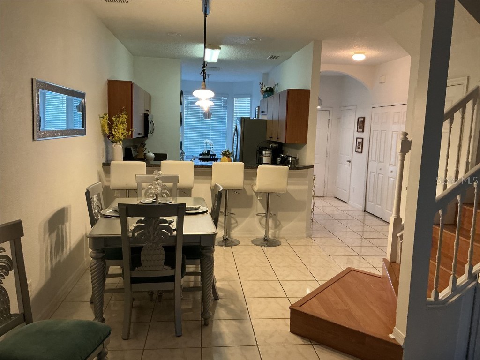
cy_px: 180
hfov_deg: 61.7
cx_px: 240
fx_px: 402
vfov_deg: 48.2
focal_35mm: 29
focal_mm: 3
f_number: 1.8
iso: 250
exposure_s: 1/60
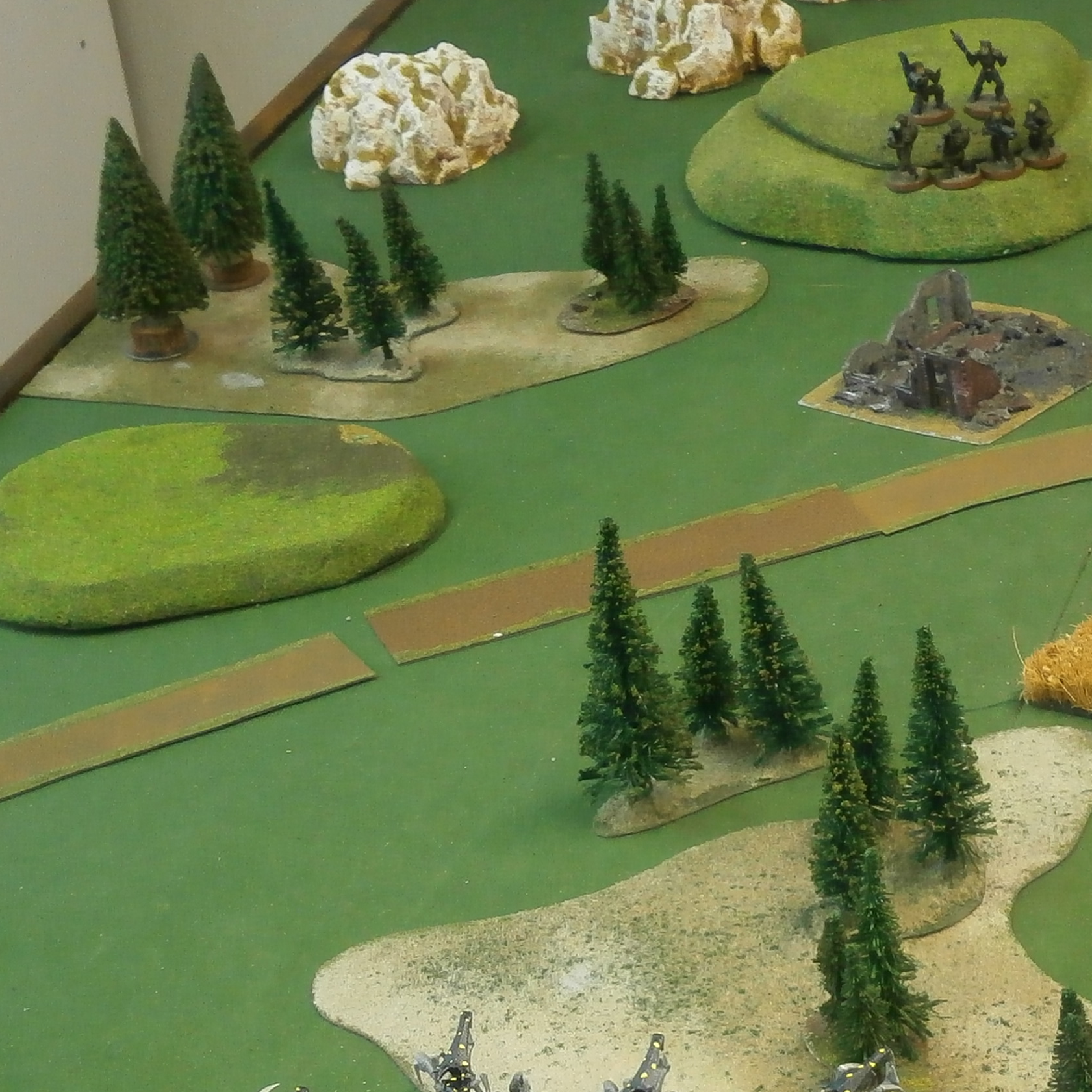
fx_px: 3783
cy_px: 965
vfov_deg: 16.2
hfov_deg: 16.3
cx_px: 943
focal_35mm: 106
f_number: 3.4
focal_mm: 8.3
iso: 200
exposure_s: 1/25
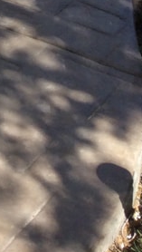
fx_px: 861
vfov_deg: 14.6
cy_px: -198
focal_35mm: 129
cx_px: -194
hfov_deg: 8.6
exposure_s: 1/650
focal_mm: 3.3
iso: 32
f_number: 2.4
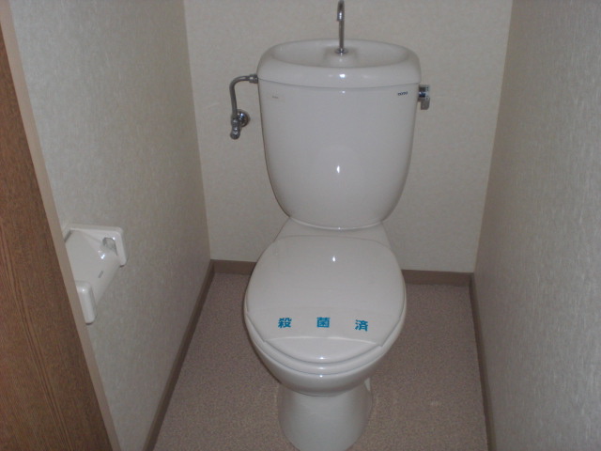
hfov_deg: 49.0
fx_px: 660
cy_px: 226
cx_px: 300
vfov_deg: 37.7
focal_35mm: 38
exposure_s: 1/60
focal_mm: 6.3
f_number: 3.1
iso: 200
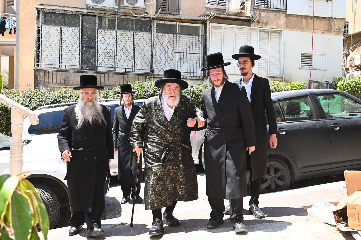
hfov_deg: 50.7
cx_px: 180
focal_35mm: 38
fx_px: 381
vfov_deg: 35.0
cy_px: 120
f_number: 10
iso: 400
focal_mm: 38
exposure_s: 1/200
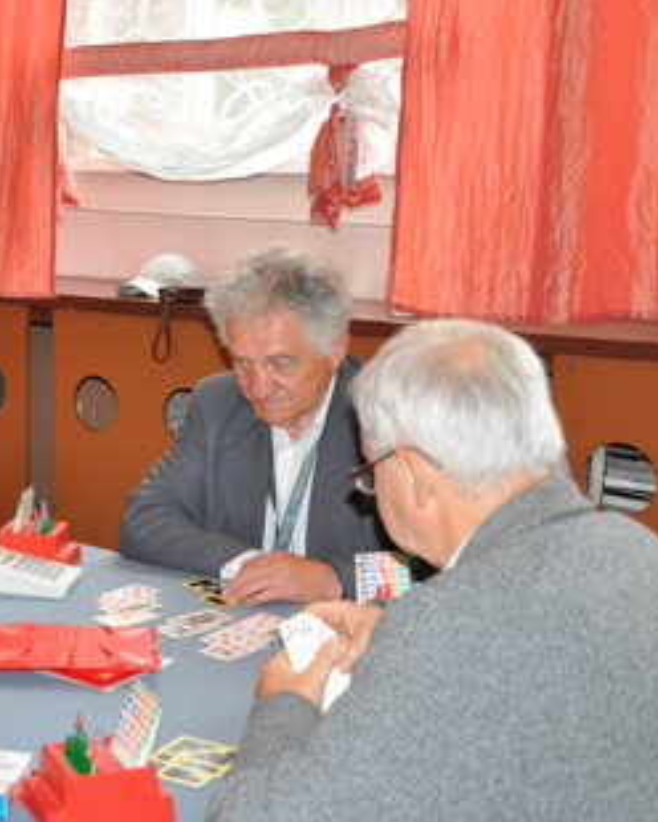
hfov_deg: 25.9
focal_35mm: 57
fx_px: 1382
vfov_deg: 33.1
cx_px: 61
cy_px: 392
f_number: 4
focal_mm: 25
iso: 800
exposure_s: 1/80
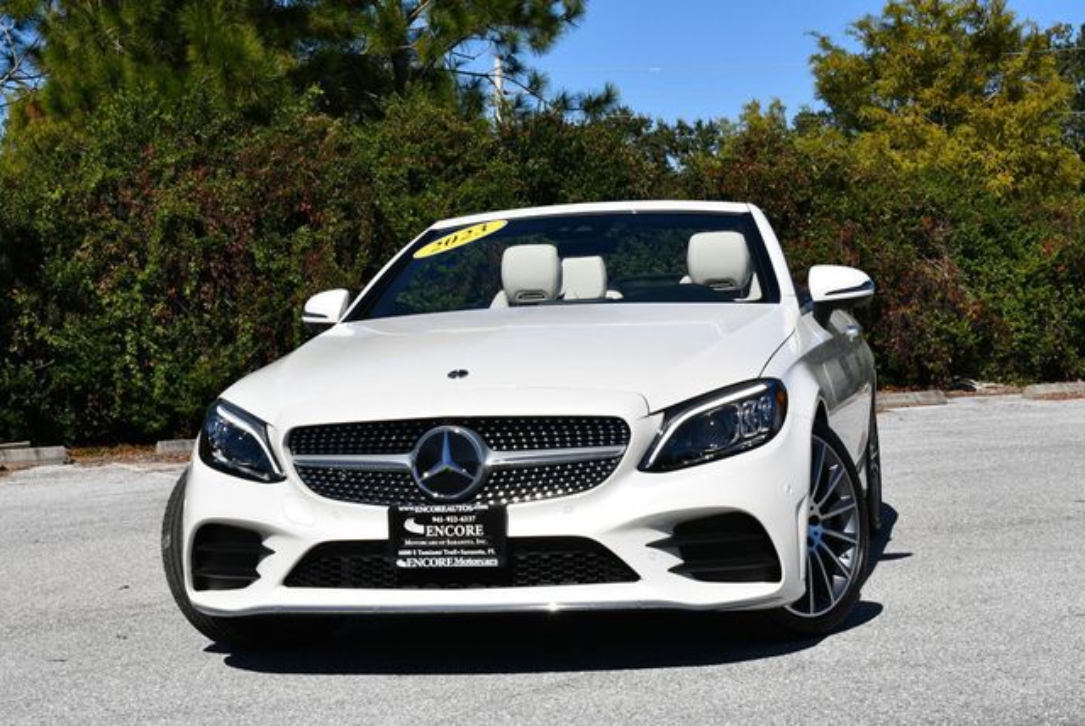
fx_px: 2051
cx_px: 542
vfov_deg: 20.1
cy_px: 363
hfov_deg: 29.6
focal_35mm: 68
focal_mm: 34
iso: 100
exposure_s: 1/400
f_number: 10
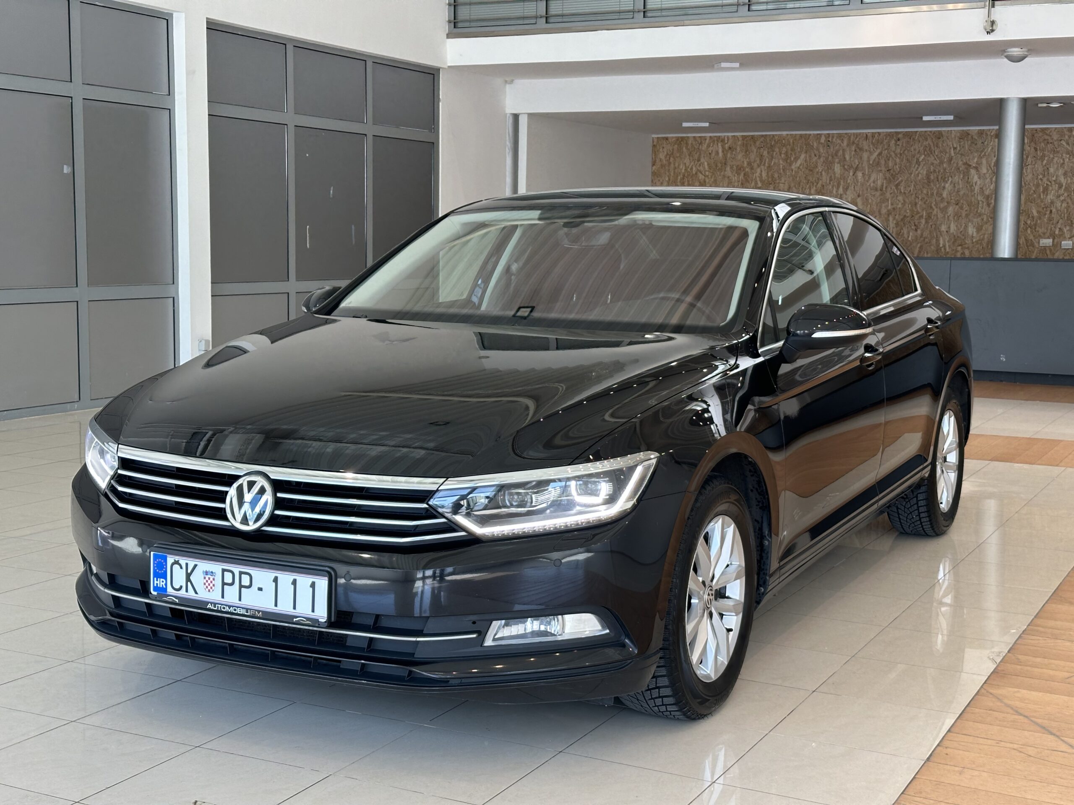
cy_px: 402
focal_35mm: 48
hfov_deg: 39.7
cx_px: 537
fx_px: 1489
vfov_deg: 30.3
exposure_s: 1/100
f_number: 1.78
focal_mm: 6.86
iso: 40
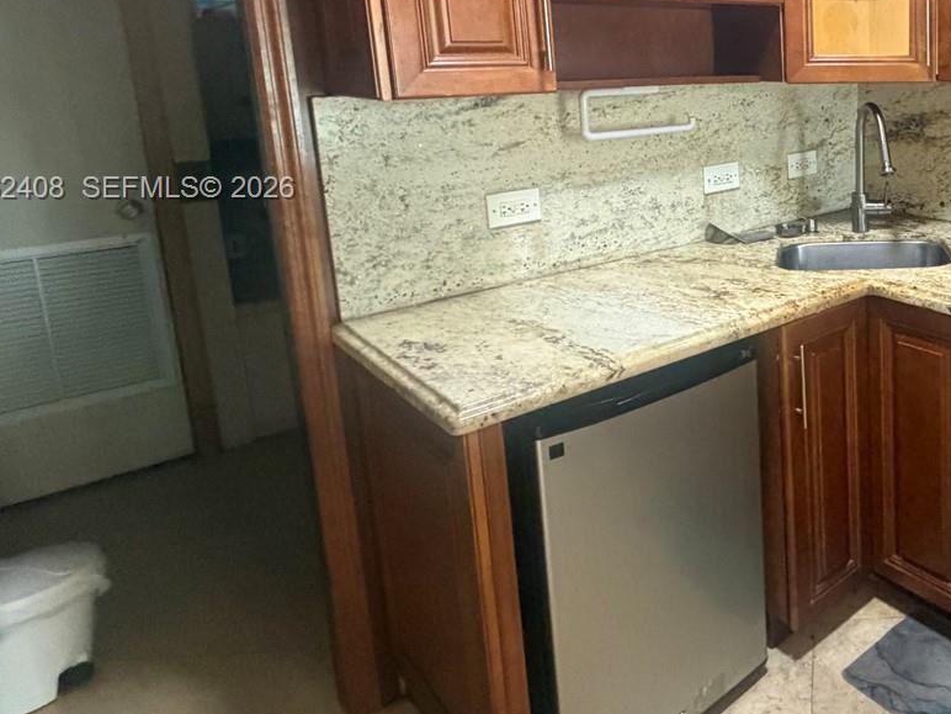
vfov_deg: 46.7
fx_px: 797
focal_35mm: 29
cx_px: 897
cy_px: 190
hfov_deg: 52.3
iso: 500
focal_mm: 2.22
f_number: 2.2
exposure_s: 1/60
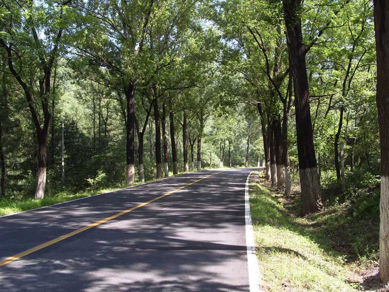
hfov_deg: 52.6
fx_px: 393
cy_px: 146
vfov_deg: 40.7
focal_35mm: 35
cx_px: 194
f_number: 3.7
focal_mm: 7.8
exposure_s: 1/125
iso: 80
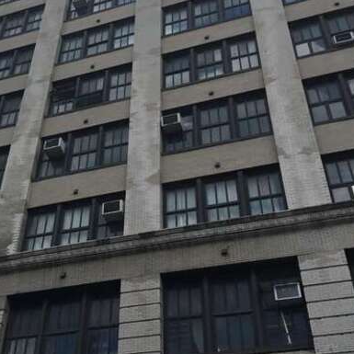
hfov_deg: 29.2
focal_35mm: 57
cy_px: 143
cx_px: 57
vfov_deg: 30.0
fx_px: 659
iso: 25
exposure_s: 1/970
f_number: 2.4
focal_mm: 3.3
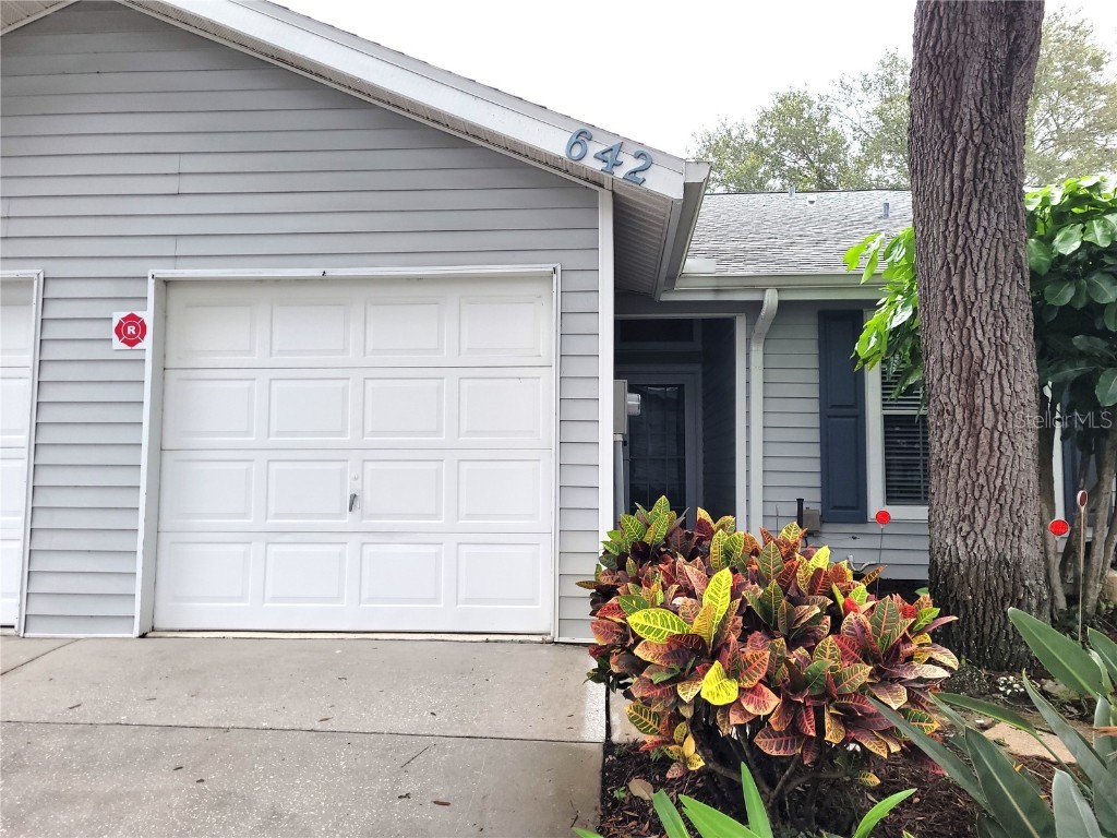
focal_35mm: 26
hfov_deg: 67.3
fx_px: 839
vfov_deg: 53.1
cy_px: 419
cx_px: 558
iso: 40
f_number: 1.8
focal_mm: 5.4
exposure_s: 1/934
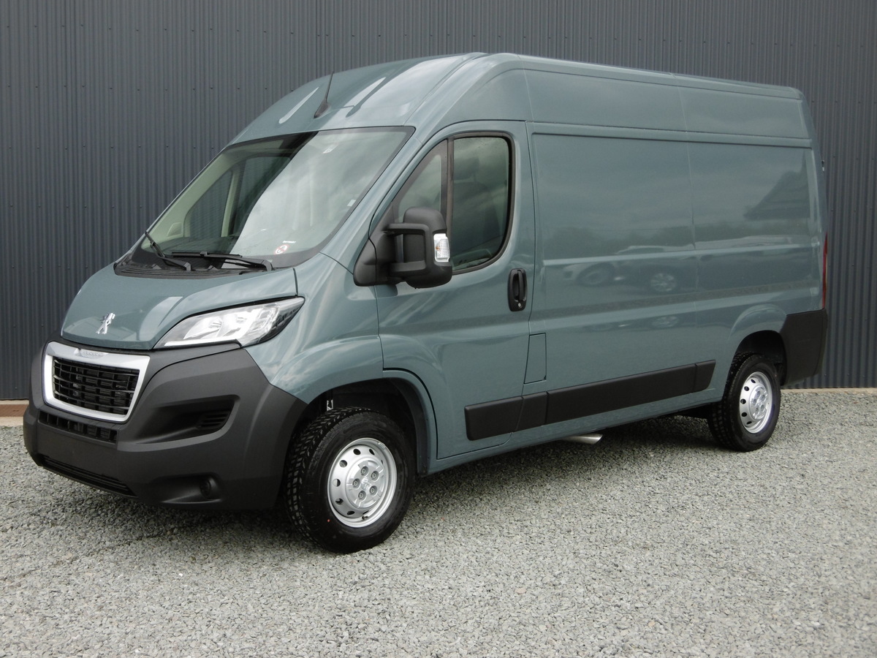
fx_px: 1089
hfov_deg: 43.9
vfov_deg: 33.6
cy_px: 329
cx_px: 438
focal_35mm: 43
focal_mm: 7.7
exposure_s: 1/320
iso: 100
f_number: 3.8
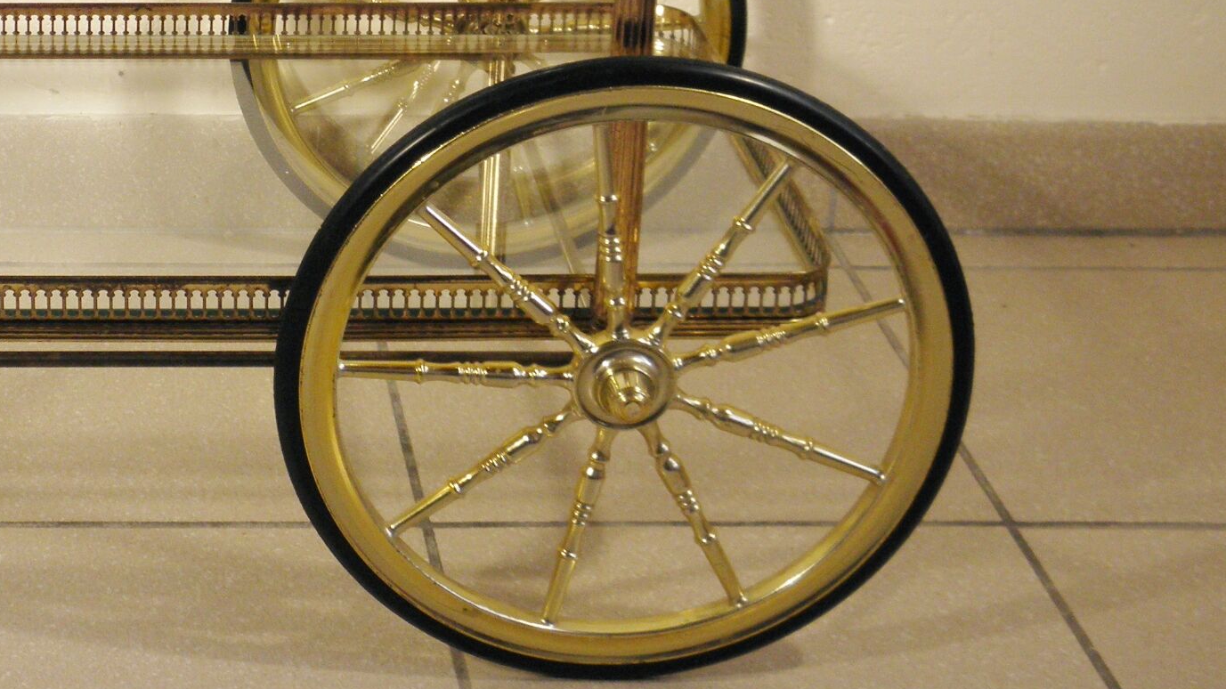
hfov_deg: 26.1
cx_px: 165
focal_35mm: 79
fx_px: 2568
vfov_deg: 14.8
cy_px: -104
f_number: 3.8
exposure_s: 1/40
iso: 125
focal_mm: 7.1
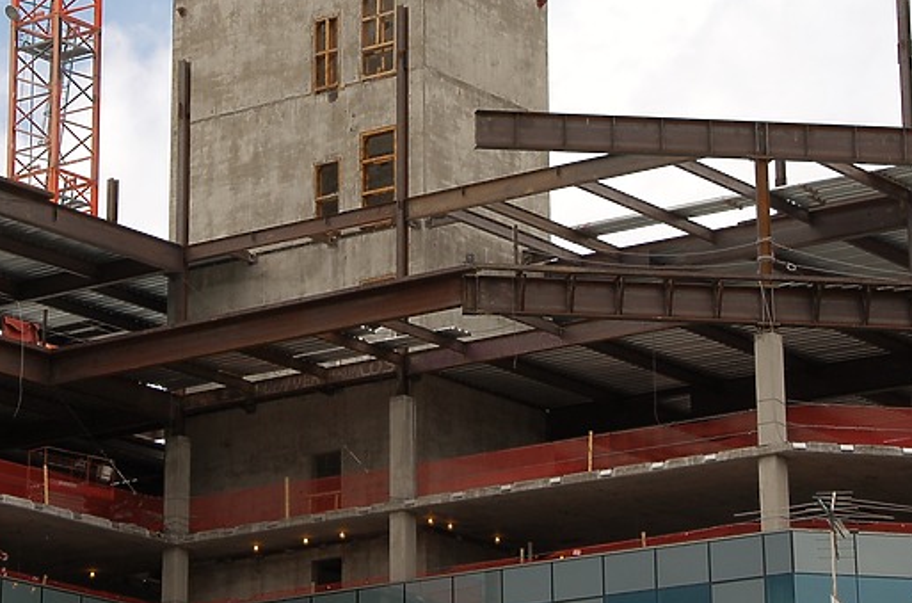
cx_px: 357
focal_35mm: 145
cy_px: 96
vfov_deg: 9.4
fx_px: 3660
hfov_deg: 14.2
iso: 200
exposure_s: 1/250
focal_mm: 55
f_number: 10
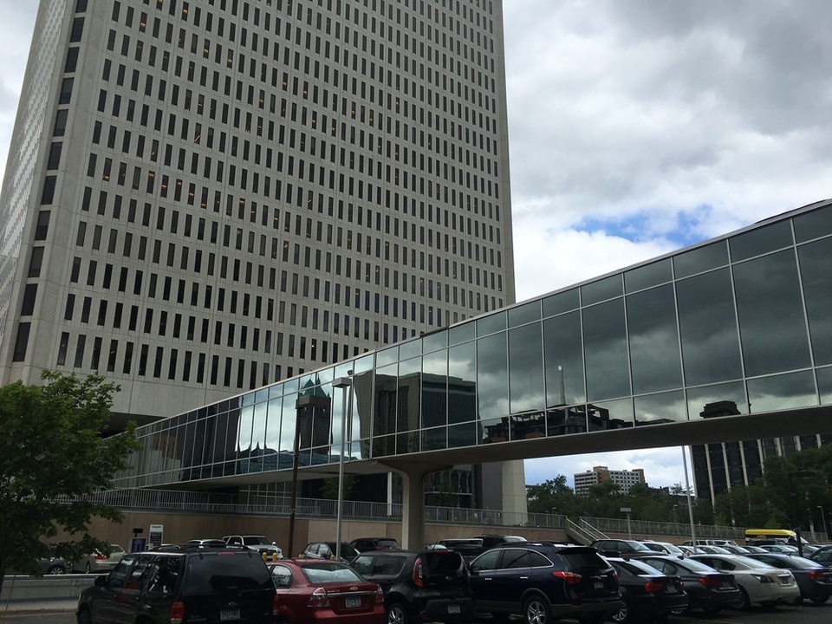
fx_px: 697
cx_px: 416
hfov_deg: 61.7
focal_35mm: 29
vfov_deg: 48.2
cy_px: 312
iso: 25
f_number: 2.2
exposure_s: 1/1282
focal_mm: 4.15
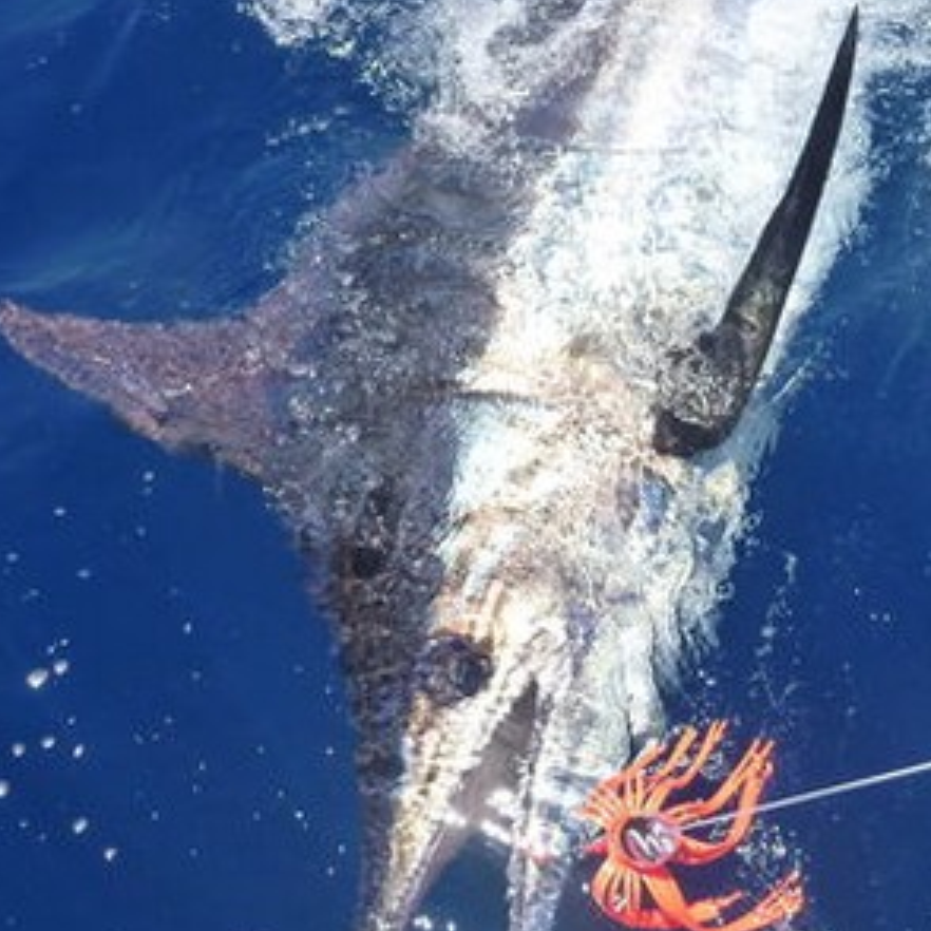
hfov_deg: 32.2
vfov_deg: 32.2
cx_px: 516
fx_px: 1613
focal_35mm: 53
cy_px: 428
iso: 160
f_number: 3.3
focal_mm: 4.9
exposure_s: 1/640
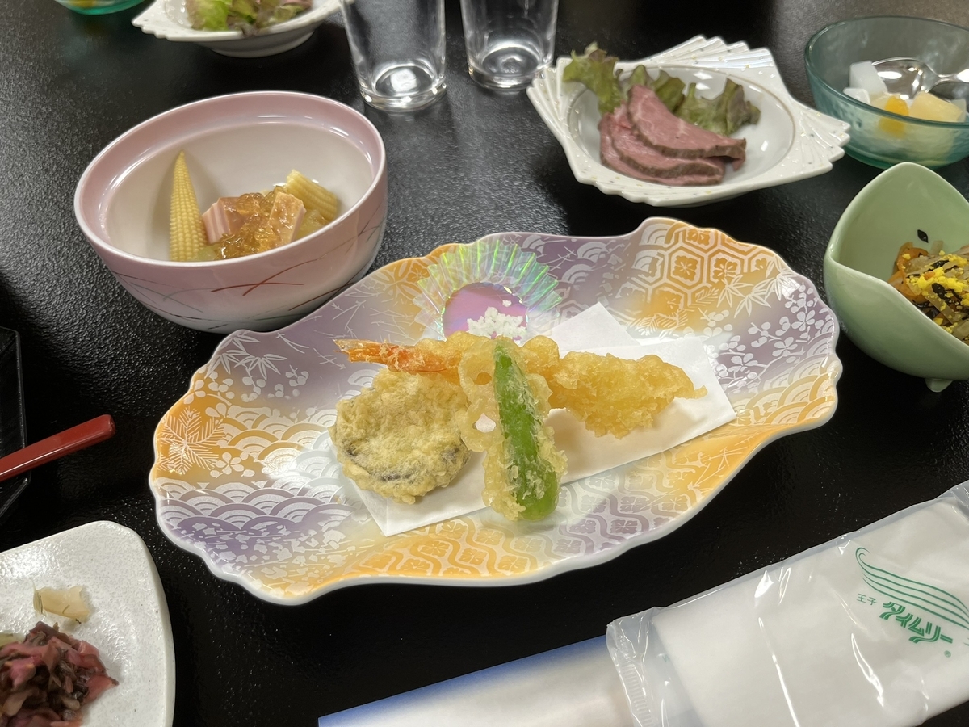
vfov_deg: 53.1
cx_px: 484
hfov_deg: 67.3
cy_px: 364
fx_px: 728
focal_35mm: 26
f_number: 1.6
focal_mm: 5.1
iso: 100
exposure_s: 1/100
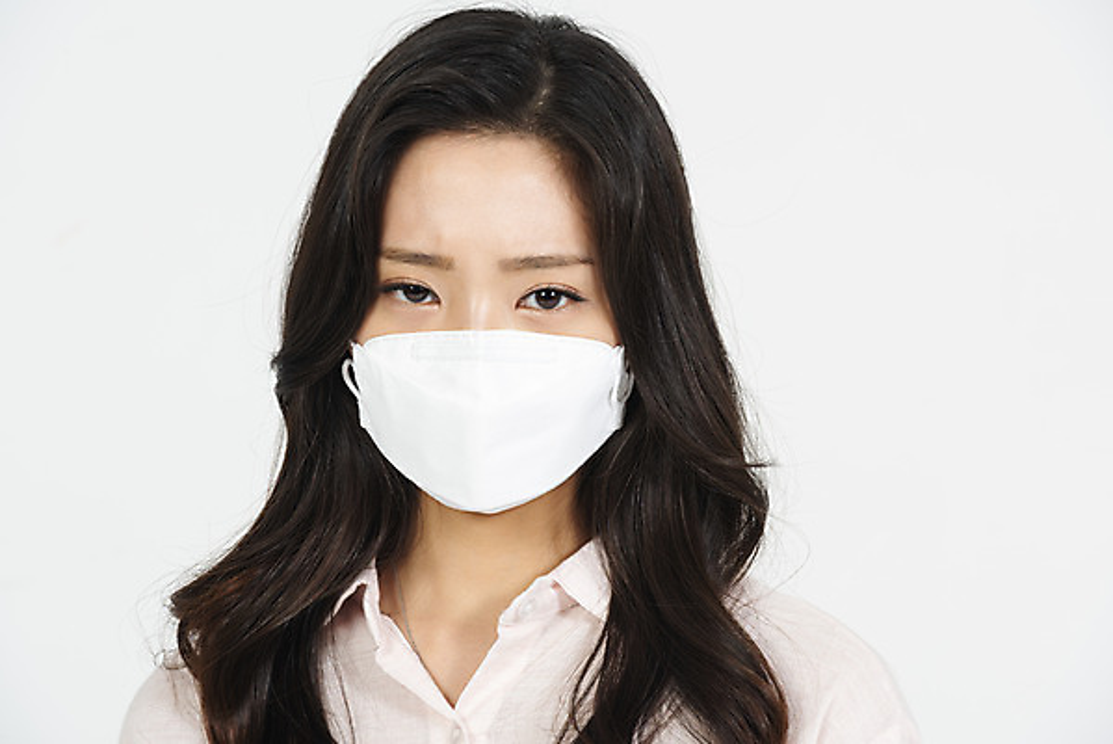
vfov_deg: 6.9
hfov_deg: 10.3
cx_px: 556
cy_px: 372
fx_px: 6186
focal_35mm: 200
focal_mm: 200
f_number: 13
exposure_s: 1/125
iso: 100
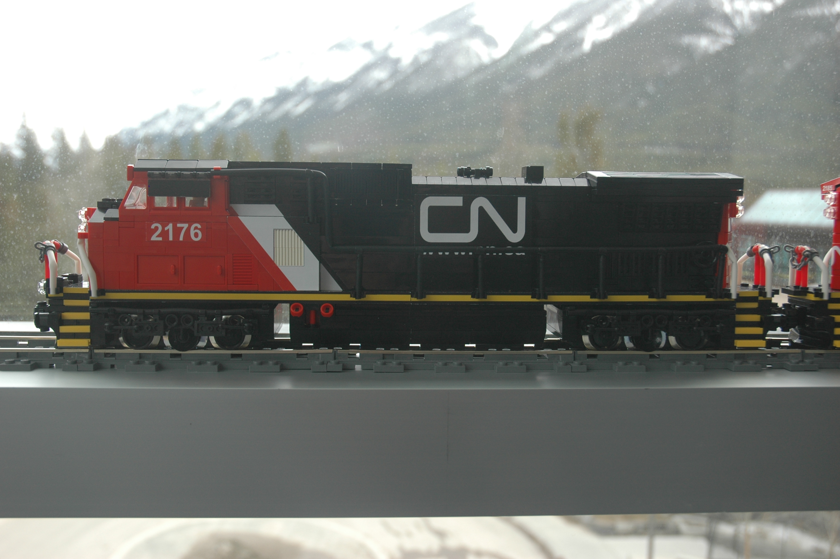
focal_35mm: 40
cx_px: 420
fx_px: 944
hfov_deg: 48.0
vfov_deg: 33.0
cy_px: 280
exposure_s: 1/100
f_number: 5
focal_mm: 27
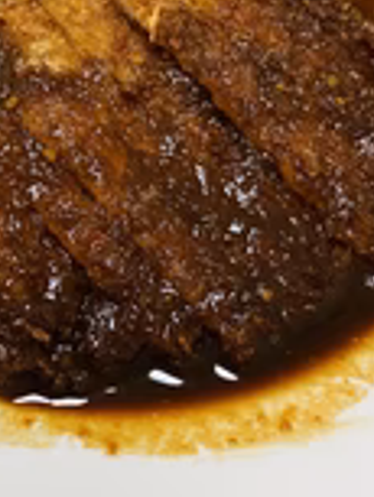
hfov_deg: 21.3
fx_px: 978
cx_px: 68
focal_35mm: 68
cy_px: 130
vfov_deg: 28.2
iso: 125
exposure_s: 1/60
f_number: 1.8
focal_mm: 4.25
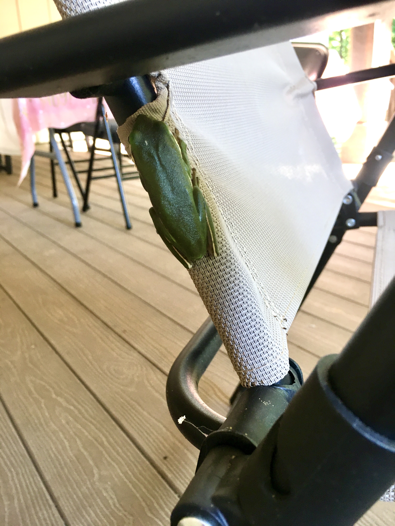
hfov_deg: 48.2
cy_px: 263
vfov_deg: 61.7
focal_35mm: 29
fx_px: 441
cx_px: 198
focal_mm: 4.15
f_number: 2.2
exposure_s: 1/30
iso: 100
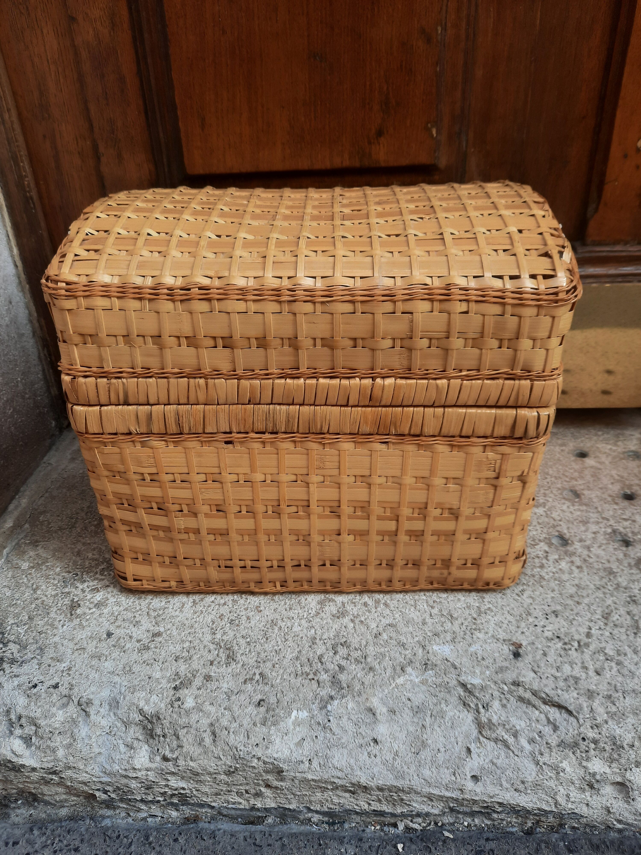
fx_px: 617
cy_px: 428
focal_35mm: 25
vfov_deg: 69.4
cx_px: 320
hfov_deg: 54.9
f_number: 2
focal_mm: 4.6
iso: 32
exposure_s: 1/110
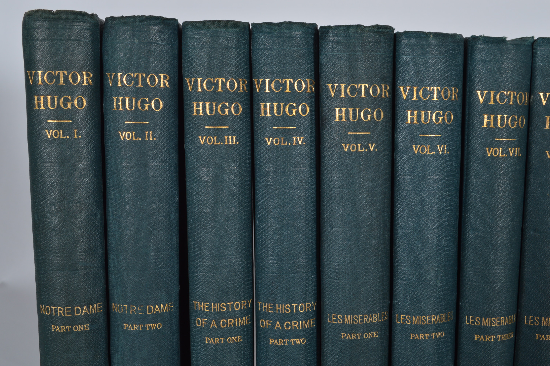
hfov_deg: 43.6
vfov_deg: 29.8
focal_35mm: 45
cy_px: 183
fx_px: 687
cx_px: 275
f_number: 11
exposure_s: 1/125
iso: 100
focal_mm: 30
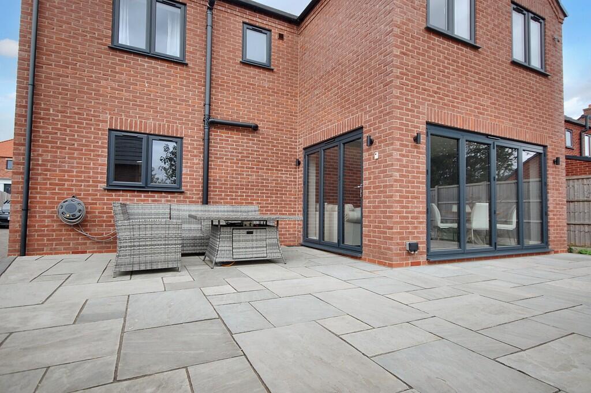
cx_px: 296
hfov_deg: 85.5
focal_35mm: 20
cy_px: 196
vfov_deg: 63.1
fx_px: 320
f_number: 5.6
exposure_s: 1/125
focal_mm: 13
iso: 200
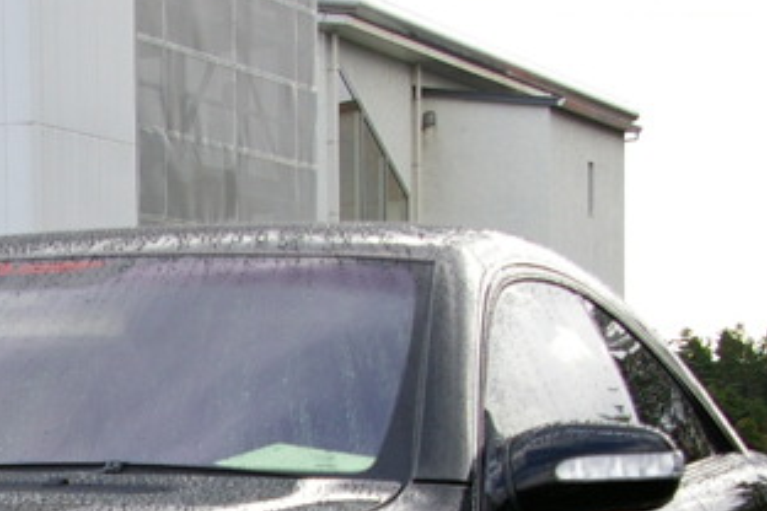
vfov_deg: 9.5
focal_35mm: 143
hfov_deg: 13.9
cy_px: 626
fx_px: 3039
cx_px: -172
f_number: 8
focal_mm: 29
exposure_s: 1/180
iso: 200
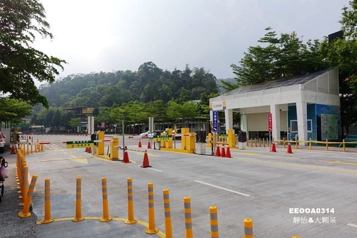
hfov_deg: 73.8
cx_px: 178
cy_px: 119
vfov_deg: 53.1
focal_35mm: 24
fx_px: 238
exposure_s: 1/640
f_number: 5.6
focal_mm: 8.8
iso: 125
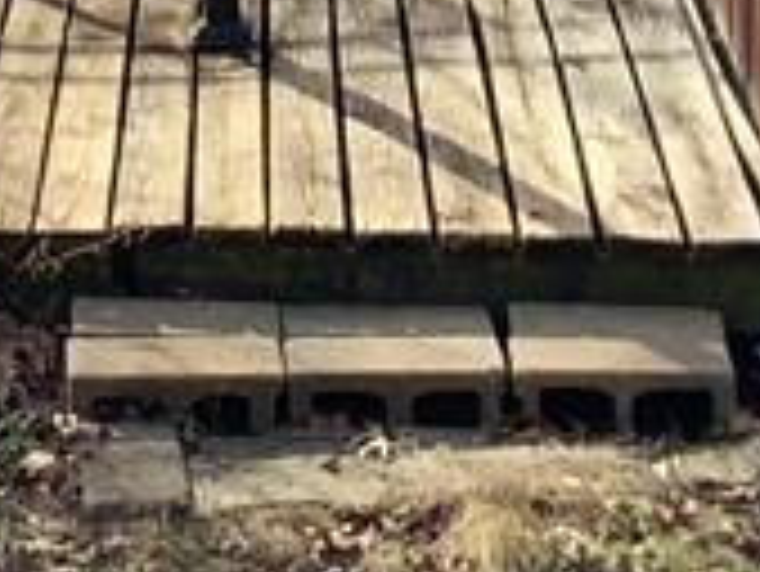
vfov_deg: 7.9
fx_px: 3867
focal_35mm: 176
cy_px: -721
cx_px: -139
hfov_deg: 11.0
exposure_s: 1/855
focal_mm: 3
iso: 16
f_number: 1.8
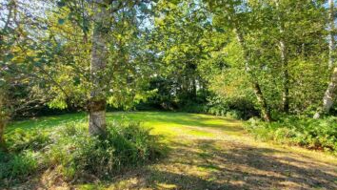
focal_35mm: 16
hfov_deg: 99.3
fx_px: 143
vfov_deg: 67.1
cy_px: 95
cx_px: 174
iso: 50
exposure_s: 1/120
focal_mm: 1.8
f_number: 2.2
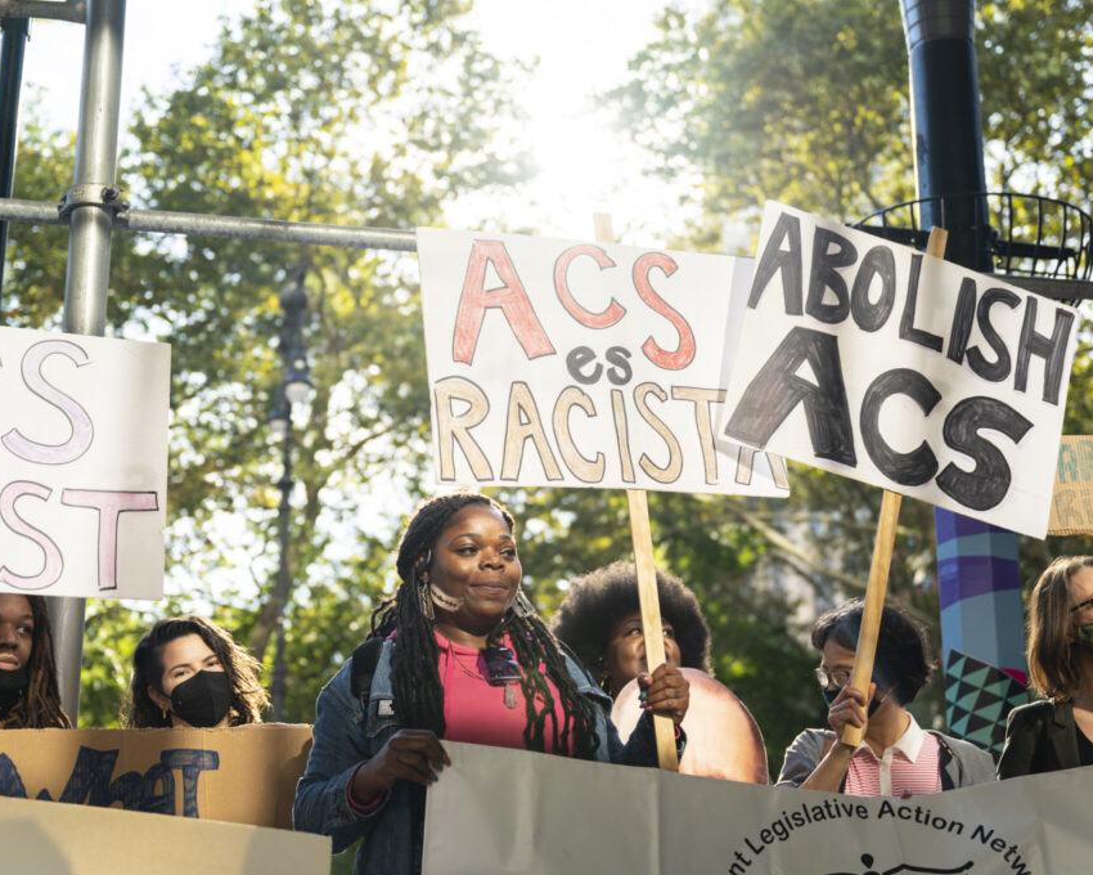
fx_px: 1682
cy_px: 438
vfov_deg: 29.1
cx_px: 562
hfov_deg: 36.0
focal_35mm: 52
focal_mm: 46
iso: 100
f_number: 2.8
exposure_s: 1/640
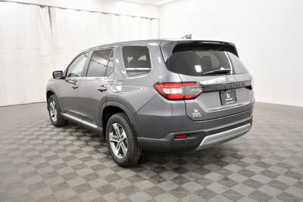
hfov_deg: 67.4
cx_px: 152
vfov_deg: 48.0
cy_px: 101
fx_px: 227
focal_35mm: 27
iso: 1600
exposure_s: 1/125
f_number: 5.3
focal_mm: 18
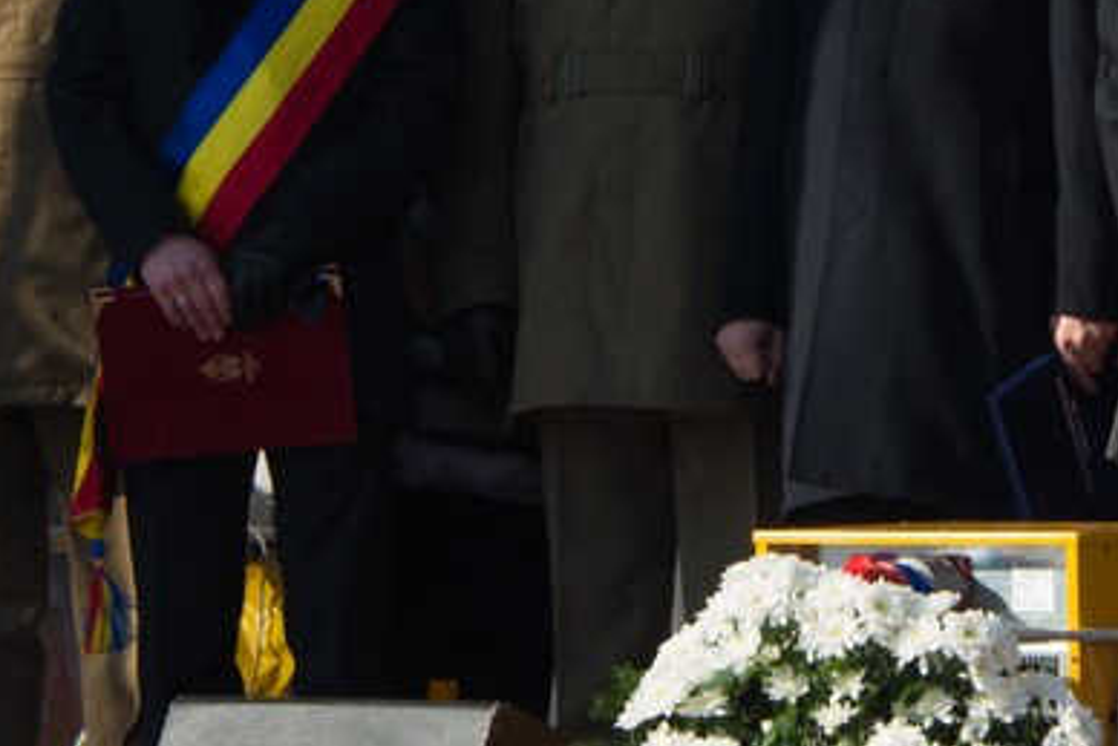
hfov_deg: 4.8
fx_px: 13327
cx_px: 1042
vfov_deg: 3.2
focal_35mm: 429
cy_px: -248
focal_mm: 116
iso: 100
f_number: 10
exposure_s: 1/80
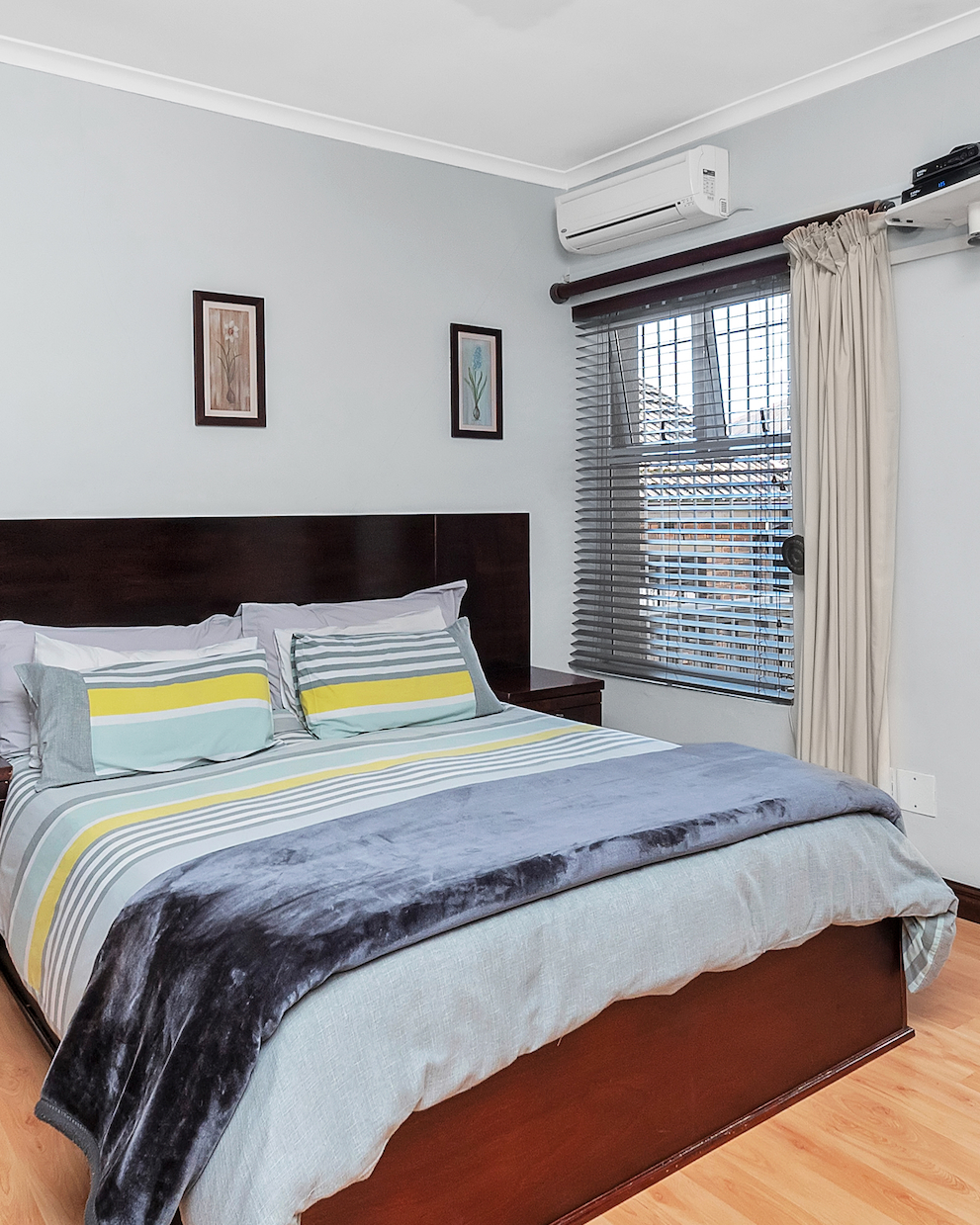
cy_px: 643
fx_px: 906
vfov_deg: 68.1
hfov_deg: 56.8
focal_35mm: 25
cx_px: 493
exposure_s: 1/100
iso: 250
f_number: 8
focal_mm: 10
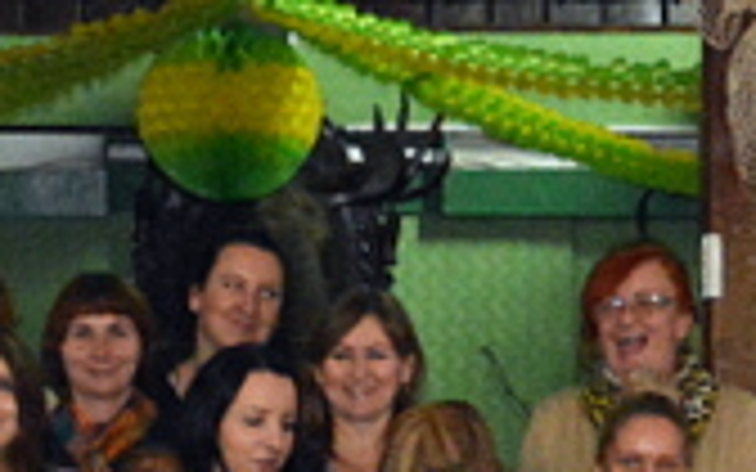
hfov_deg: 11.9
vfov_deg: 7.2
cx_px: 135
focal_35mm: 175
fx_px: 3606
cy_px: 1016
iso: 3200
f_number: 3.8
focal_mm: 24
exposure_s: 1/60
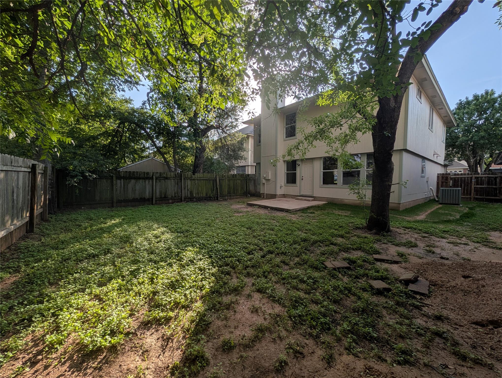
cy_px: 189
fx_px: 174
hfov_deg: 110.5
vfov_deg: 94.6
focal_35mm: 12
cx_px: 251
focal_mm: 2.02
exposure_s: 1/2439
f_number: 1.7
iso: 44
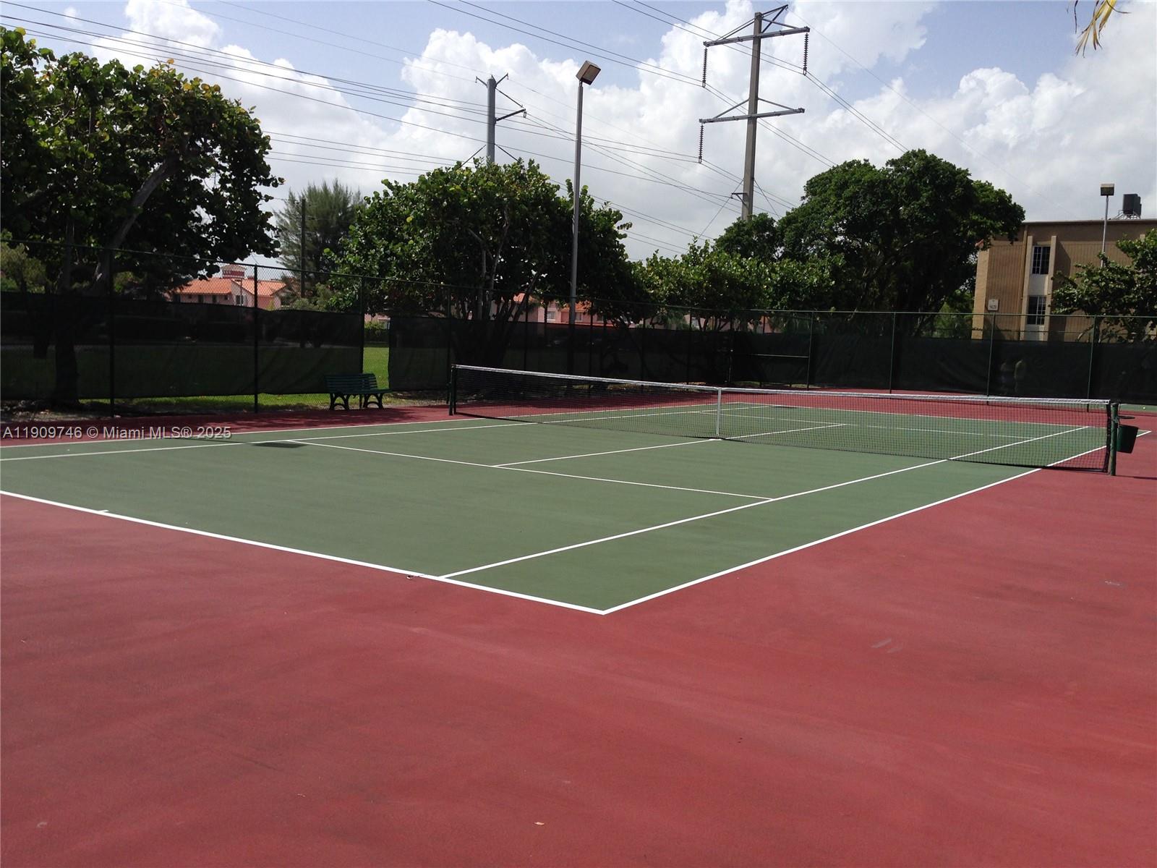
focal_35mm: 33
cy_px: 434
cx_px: 578
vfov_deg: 42.9
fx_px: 1103
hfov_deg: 55.4
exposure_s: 1/1938
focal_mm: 4.12
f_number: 2.4
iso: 50
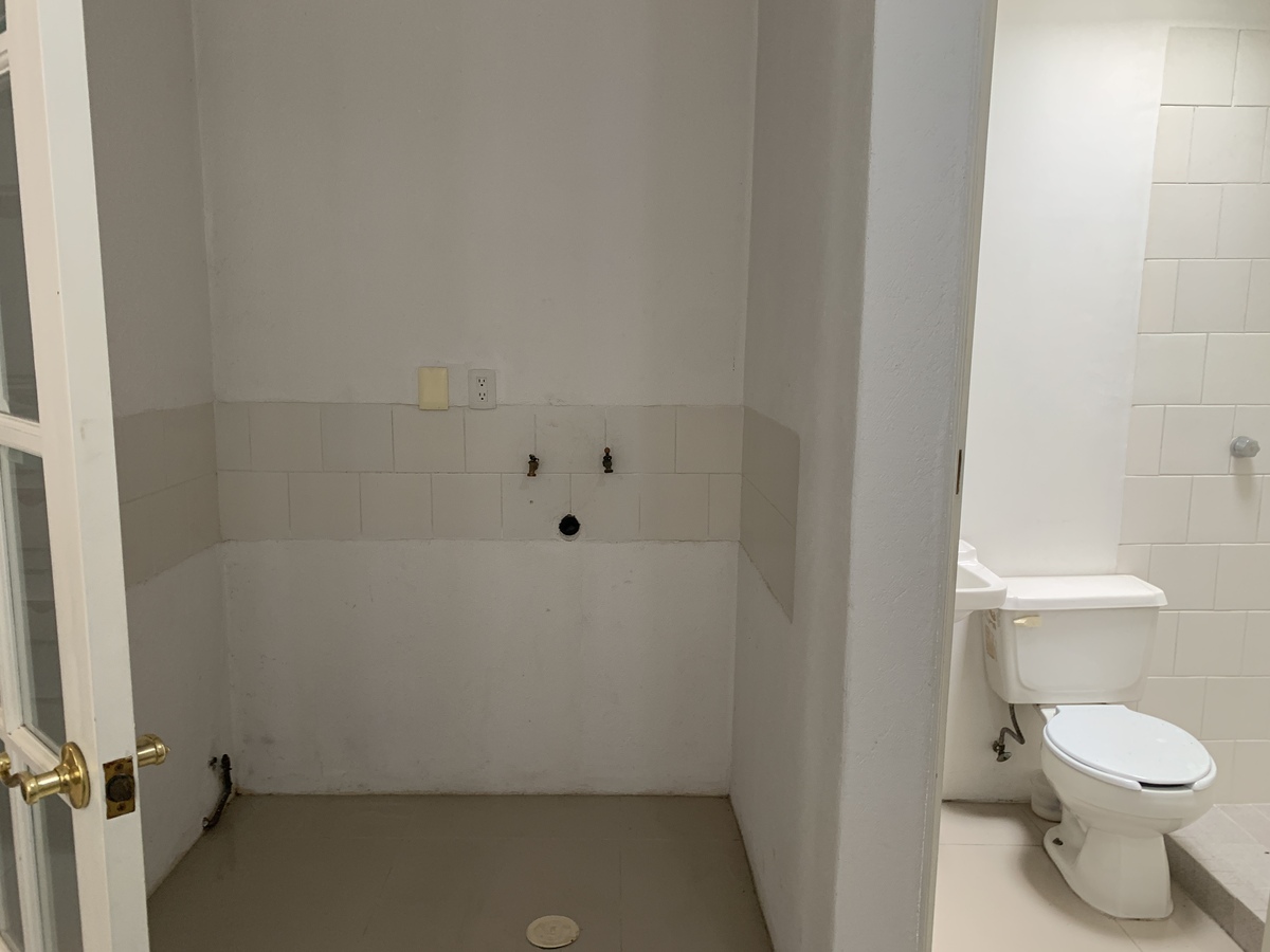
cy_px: 476
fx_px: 954
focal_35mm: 26
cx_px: 635
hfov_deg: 67.3
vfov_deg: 53.1
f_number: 1.8
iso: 100
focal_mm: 4.25
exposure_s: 1/60
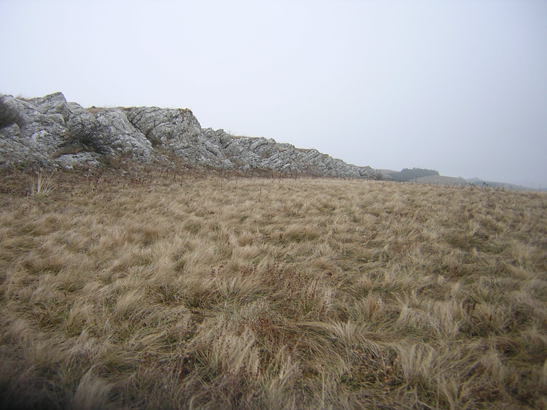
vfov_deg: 39.7
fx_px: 569
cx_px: 274
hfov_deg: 51.4
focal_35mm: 36
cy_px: 205
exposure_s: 1/63.1
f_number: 2.6
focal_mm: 4.7
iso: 100
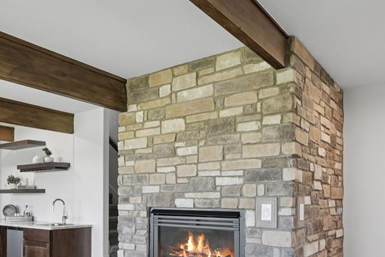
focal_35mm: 33
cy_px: 202
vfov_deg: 38.6
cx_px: 166
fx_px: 353
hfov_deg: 57.0
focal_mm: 19
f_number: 11
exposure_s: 1
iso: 100
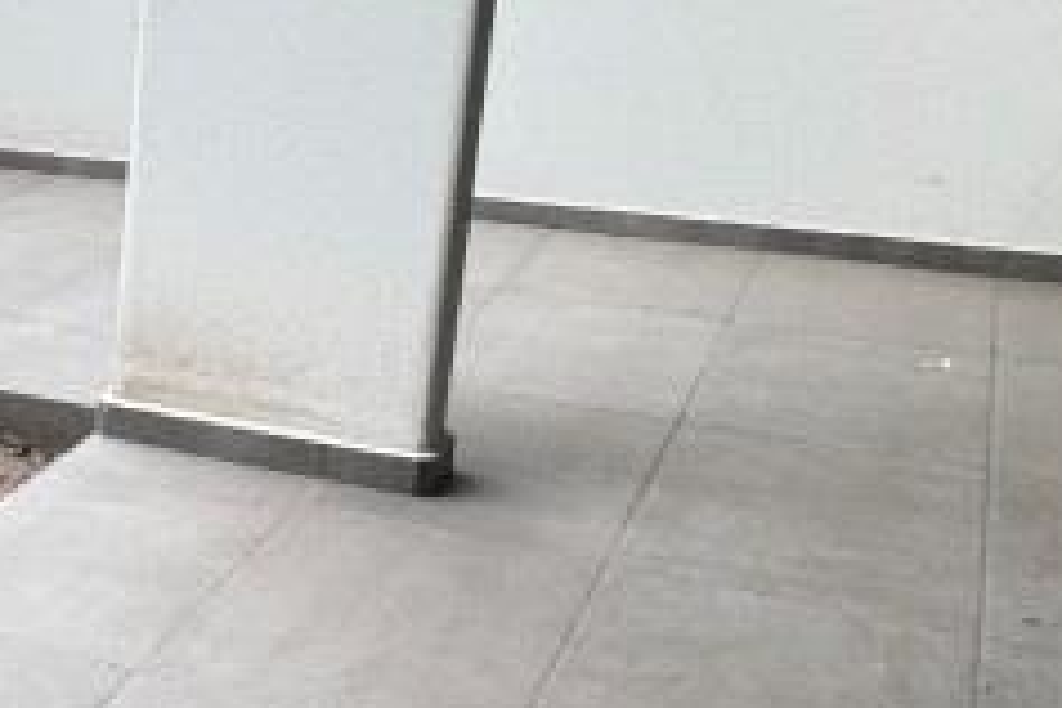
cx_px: -807
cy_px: 233
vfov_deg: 21.5
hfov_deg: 21.7
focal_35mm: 63
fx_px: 1858
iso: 40
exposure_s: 1/192
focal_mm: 2.22
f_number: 2.2
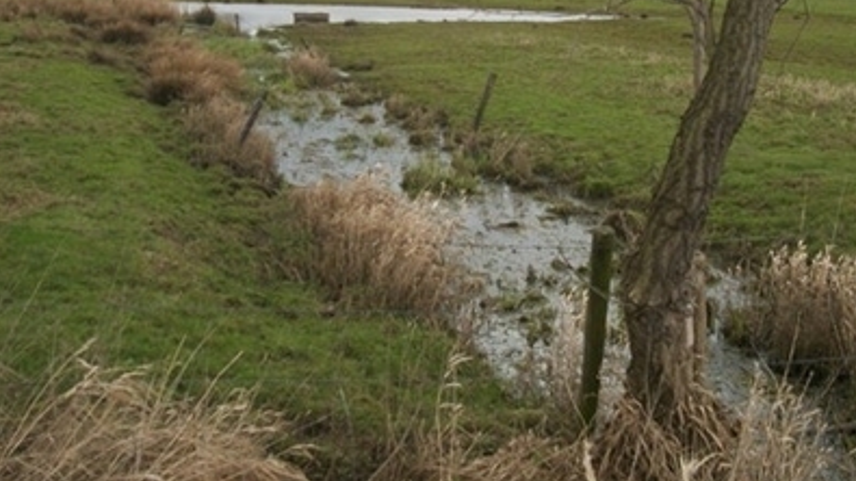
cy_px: 87
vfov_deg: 22.3
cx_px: 475
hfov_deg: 39.1
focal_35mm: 53
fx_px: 1203
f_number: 8.8
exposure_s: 1/80
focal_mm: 5.7
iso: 80
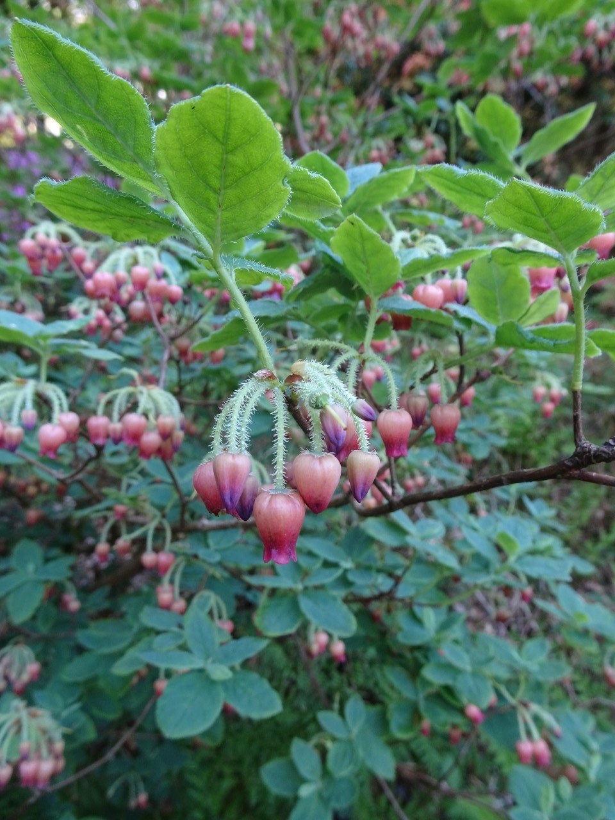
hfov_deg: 56.8
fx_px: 569
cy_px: 410
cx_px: 308
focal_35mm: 24
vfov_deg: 71.6
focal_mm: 4.1
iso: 160
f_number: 3.5
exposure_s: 1/30
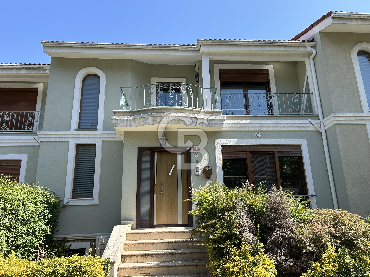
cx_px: 185
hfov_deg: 67.3
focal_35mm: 26
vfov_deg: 53.1
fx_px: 278
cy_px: 138
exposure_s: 1/1698
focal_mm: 5.7
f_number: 1.5
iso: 50
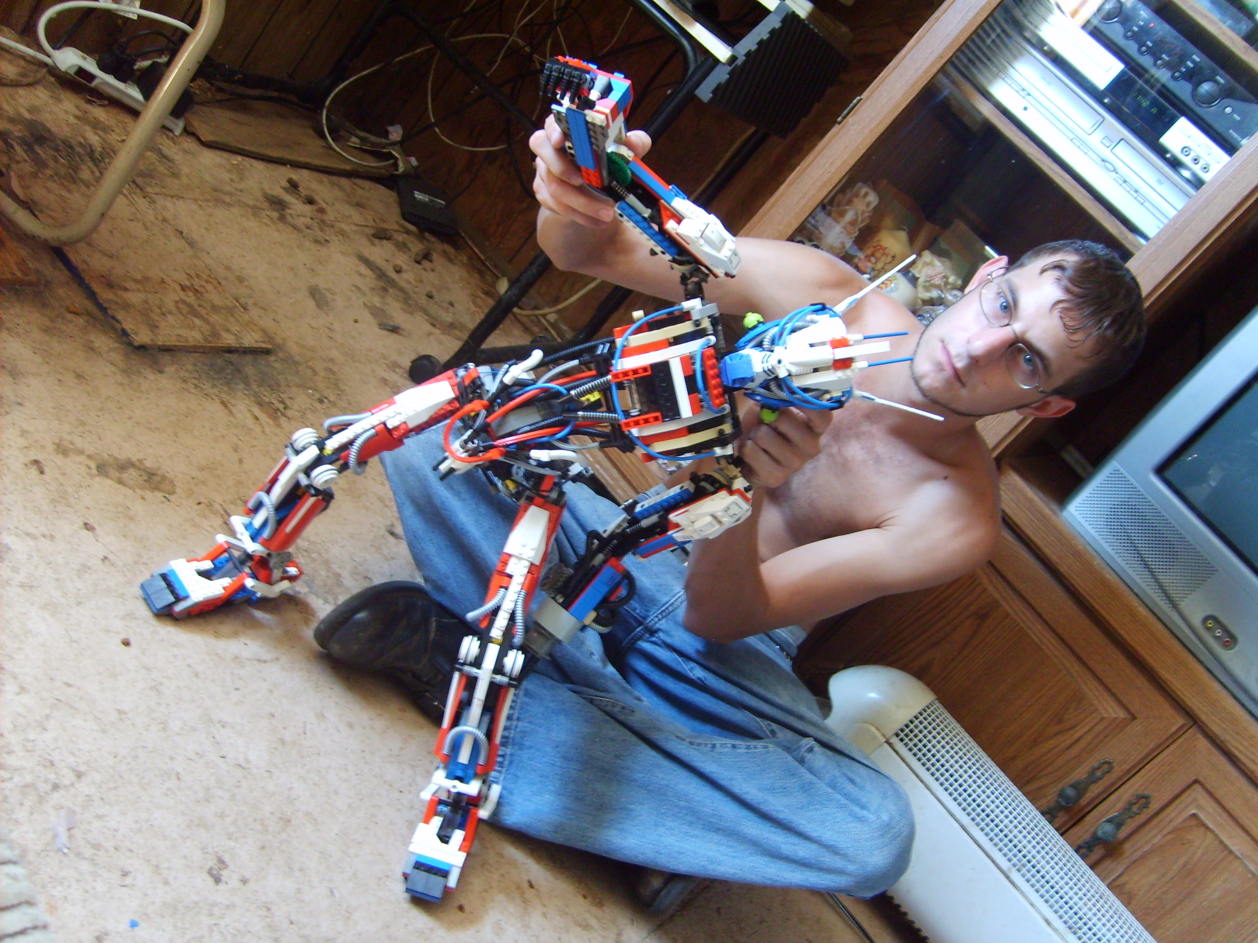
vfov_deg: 40.7
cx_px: 629
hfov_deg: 52.6
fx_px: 1272
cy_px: 472
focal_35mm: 35
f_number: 2.8
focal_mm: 5.8
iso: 140
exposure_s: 1/15
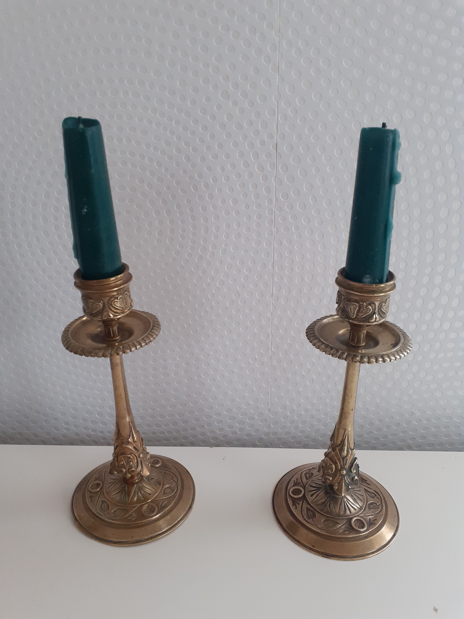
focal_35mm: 27
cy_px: 310
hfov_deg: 51.4
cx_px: 232
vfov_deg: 65.3
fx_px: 483
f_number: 1.9
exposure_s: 1/50
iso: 200
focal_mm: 3.6
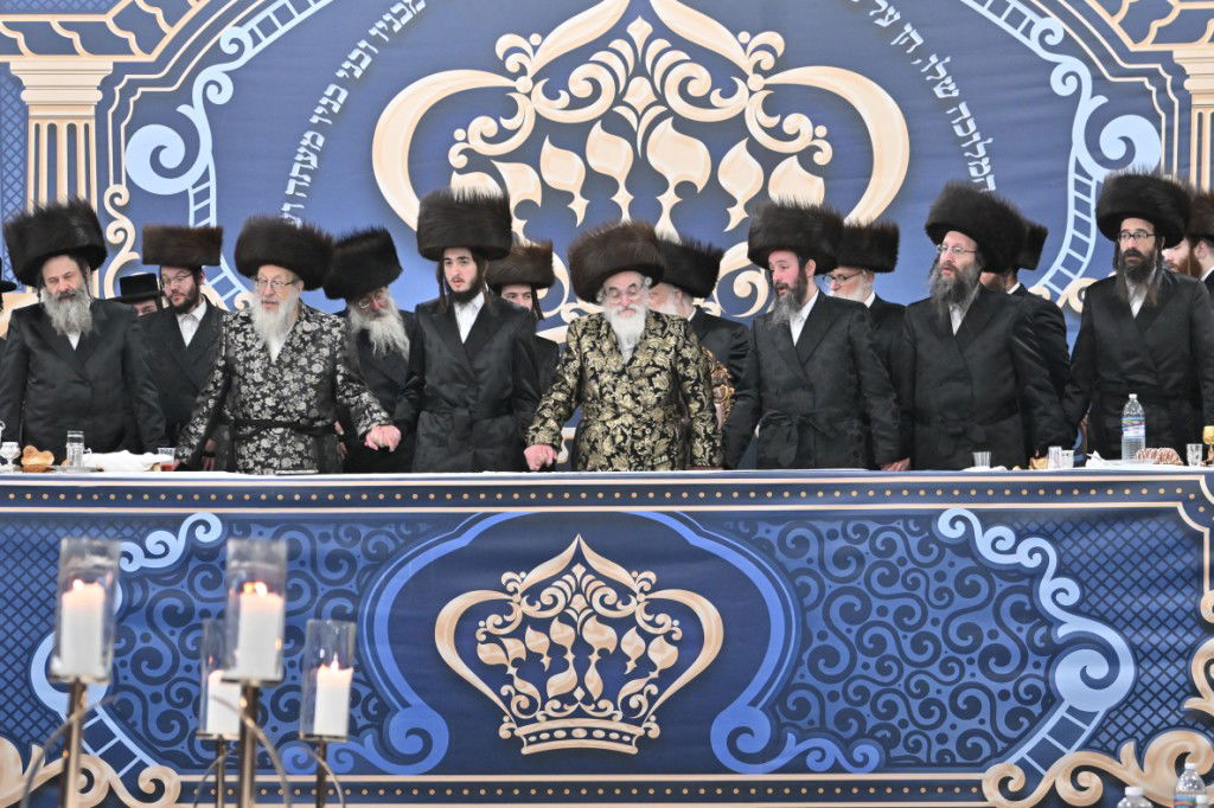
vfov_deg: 10.2
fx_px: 4551
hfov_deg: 15.2
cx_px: 607
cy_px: 404
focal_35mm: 135
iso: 1250
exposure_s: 1/400
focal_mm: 90
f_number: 2.8
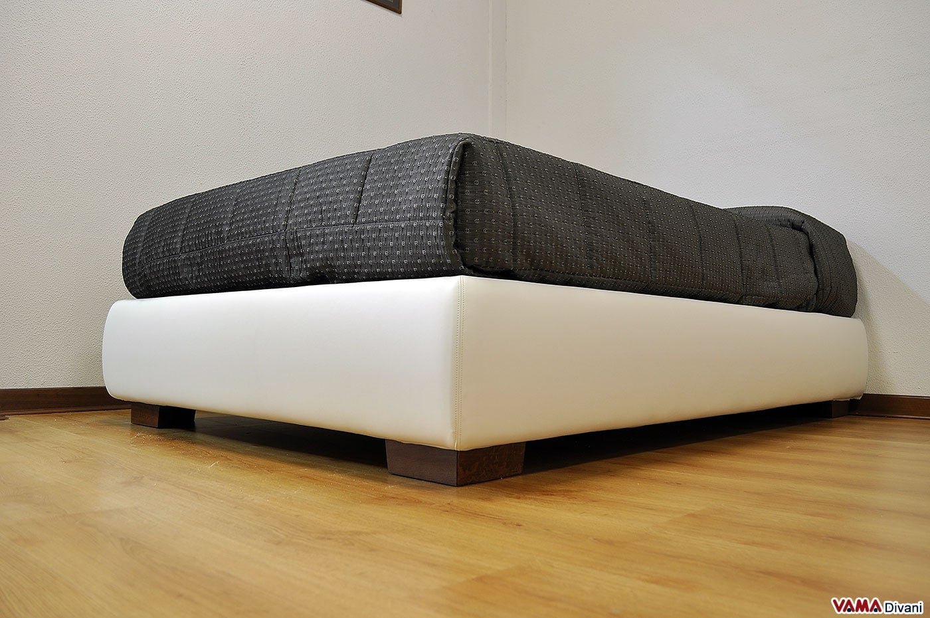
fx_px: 774
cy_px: 309
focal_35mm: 30
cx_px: 465
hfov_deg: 62.0
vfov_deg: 43.5
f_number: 6.3
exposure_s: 1/2.5
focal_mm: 20
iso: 100
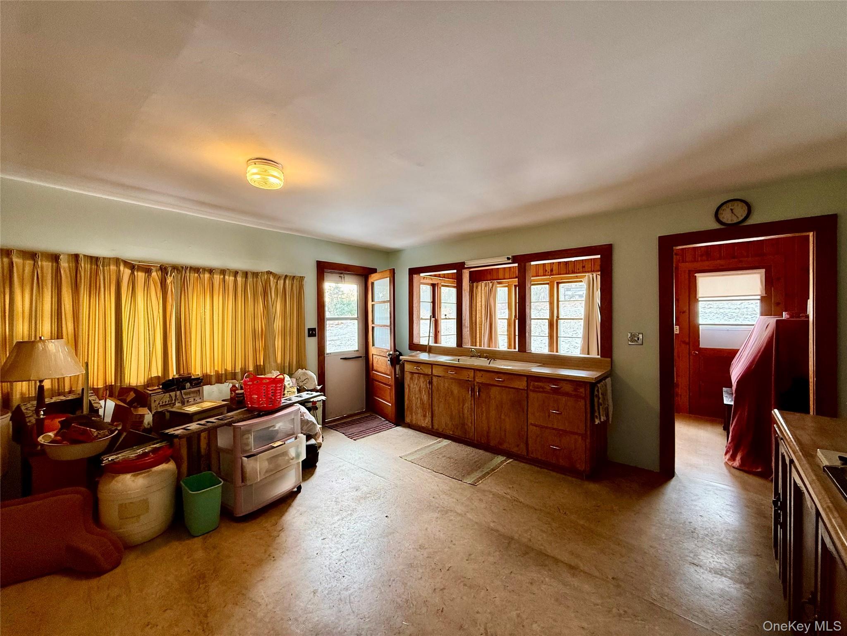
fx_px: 343
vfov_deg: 85.7
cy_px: 318
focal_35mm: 14
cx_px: 424
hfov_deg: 102.1
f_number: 2.2
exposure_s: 1/99
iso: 160
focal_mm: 2.22
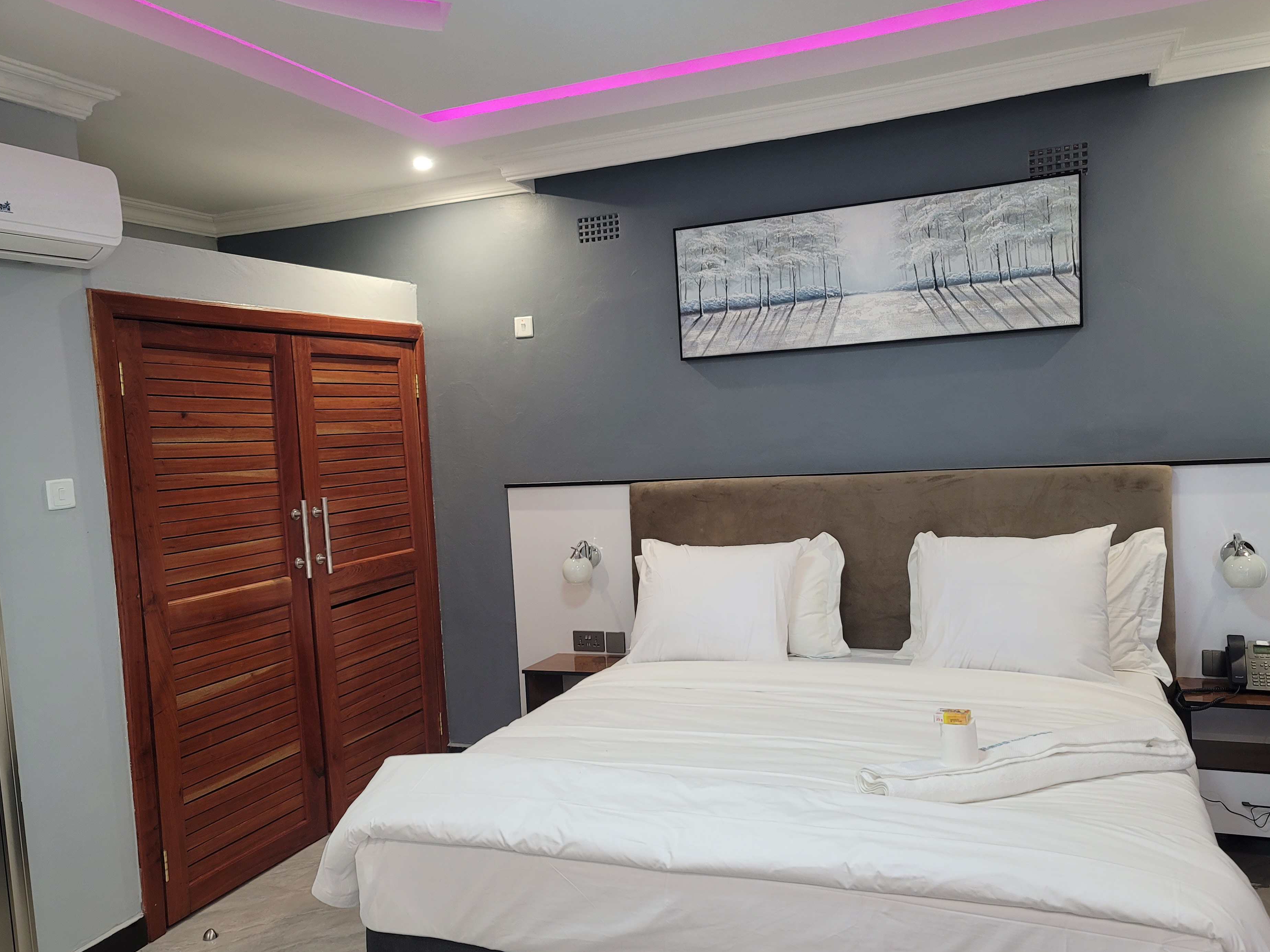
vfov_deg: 51.3
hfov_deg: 65.3
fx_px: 991
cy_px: 505
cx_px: 648
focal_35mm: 27
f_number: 1.8
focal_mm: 7
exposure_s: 1/50
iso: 250
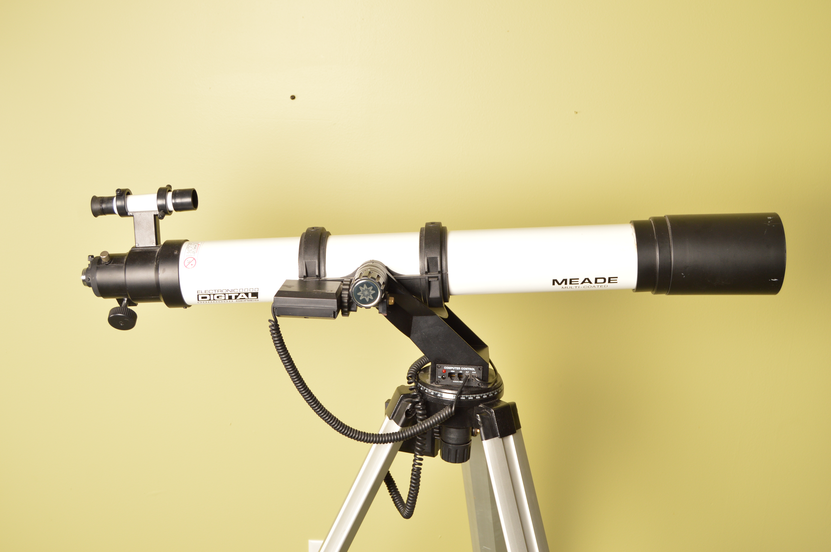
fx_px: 1038
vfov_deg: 29.8
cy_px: 276
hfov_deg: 43.6
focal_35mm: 45
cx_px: 416
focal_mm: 30
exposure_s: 1/160
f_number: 5.6
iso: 200
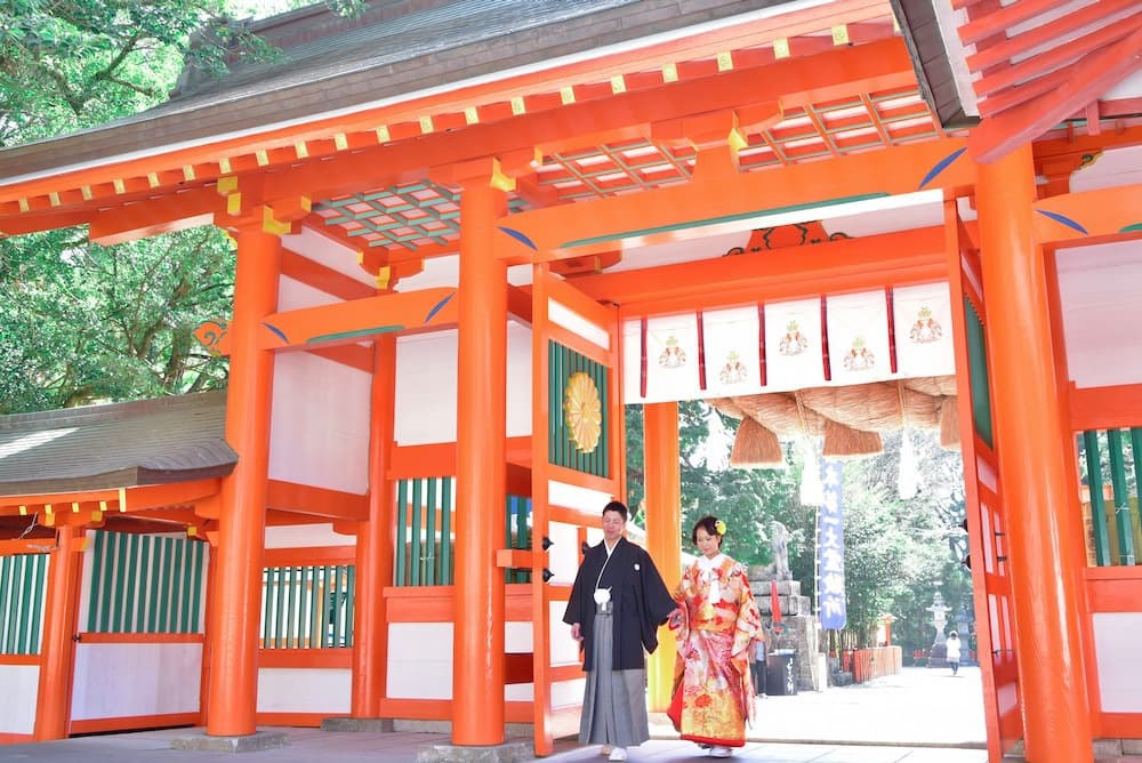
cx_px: 571
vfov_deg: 35.1
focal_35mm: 38
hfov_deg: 50.7
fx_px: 1206
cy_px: 382
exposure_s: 1/50
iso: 1000
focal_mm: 38
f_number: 10
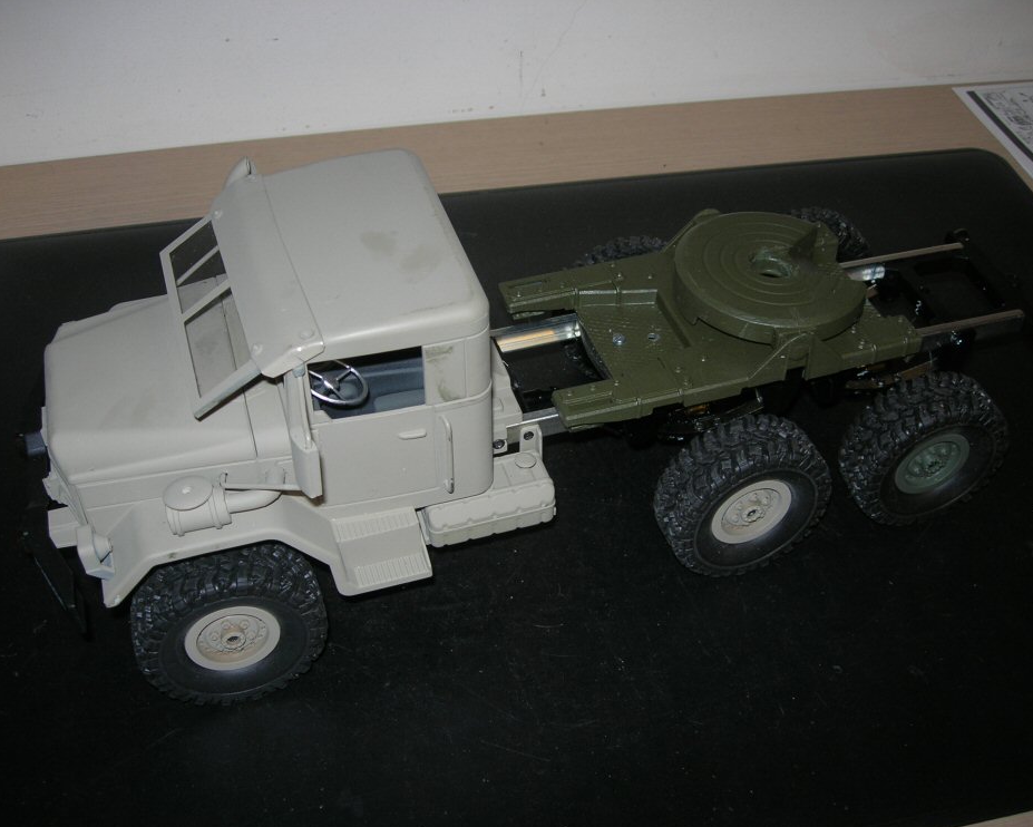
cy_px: 414
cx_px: 510
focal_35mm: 40
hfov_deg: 45.8
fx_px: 1223
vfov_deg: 37.3
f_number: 2.8
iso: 64
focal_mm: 7.8
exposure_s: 1/60.1
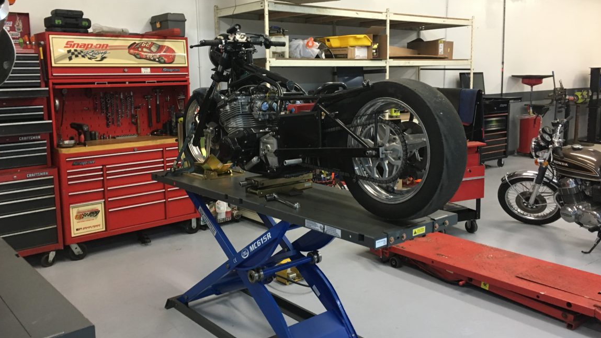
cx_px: 293
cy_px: 147
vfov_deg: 35.6
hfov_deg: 59.5
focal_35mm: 33
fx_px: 526
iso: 125
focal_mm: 4.15
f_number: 2.2
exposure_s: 1/30
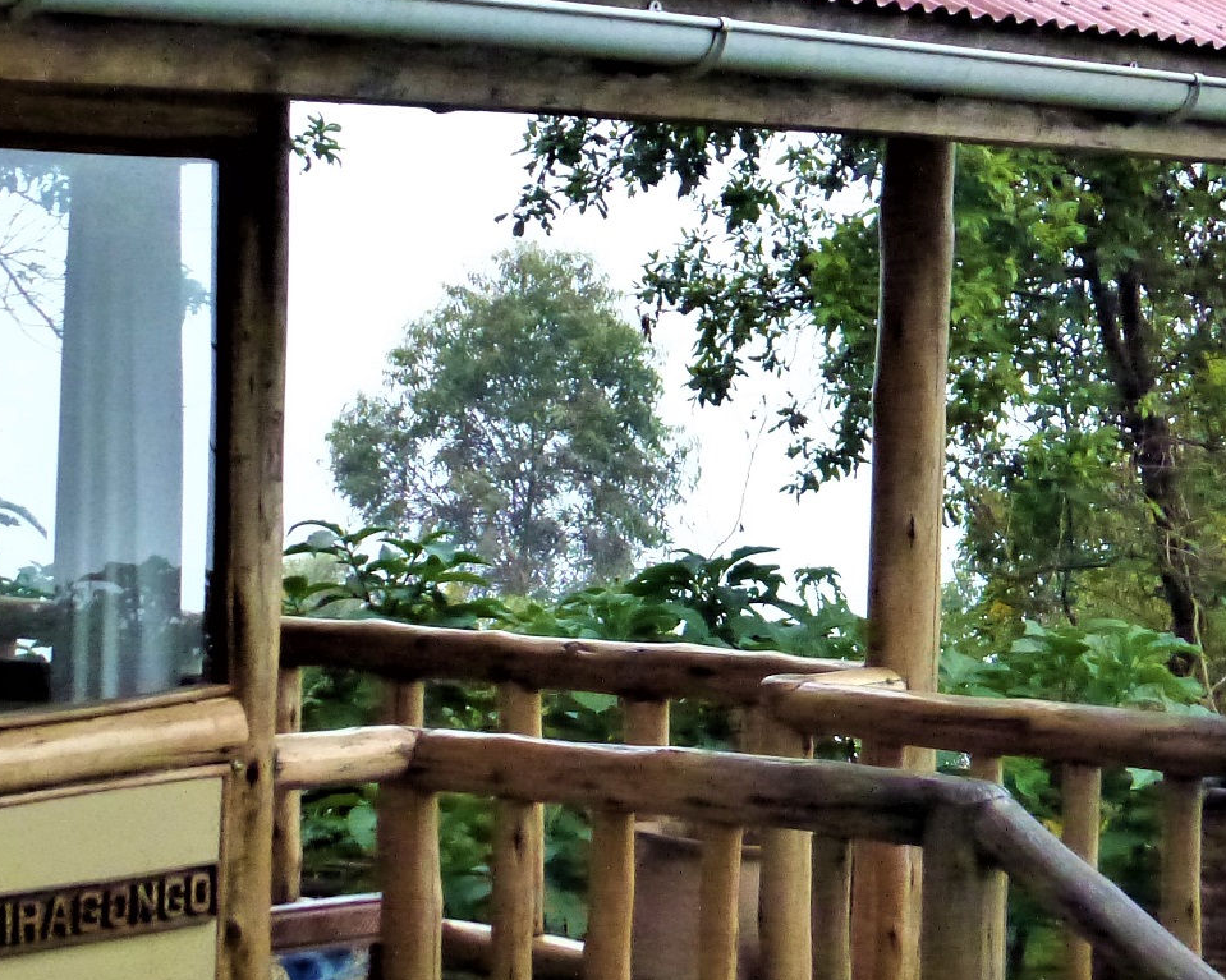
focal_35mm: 116
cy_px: 583
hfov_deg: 16.6
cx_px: 729
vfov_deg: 13.3
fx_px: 4209
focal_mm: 10.1
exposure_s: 1/320
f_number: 4.4
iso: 1000
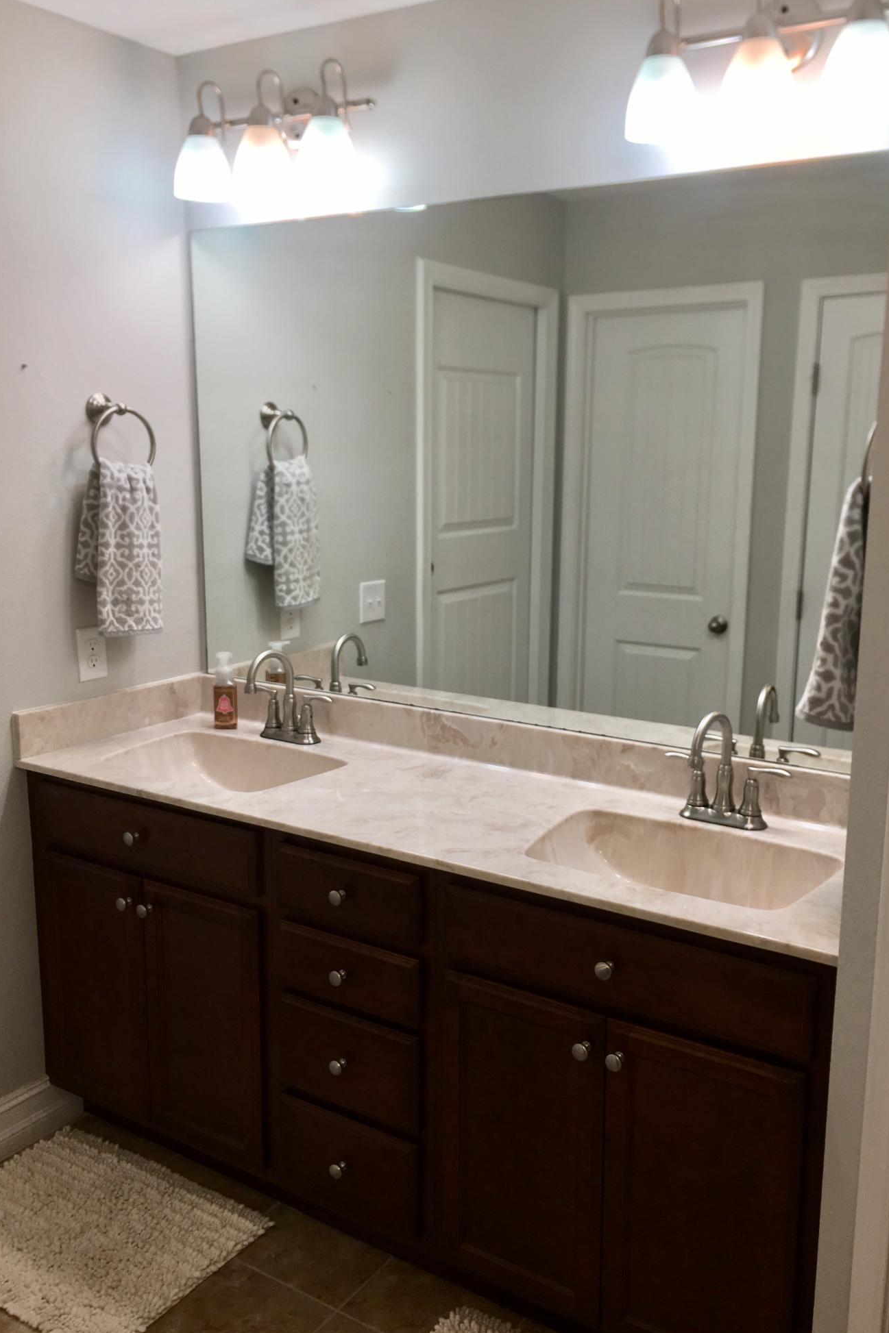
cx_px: 478
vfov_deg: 60.3
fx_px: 1148
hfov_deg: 42.3
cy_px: 678
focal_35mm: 31
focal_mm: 4.15
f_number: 2.2
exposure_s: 1/72
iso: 25
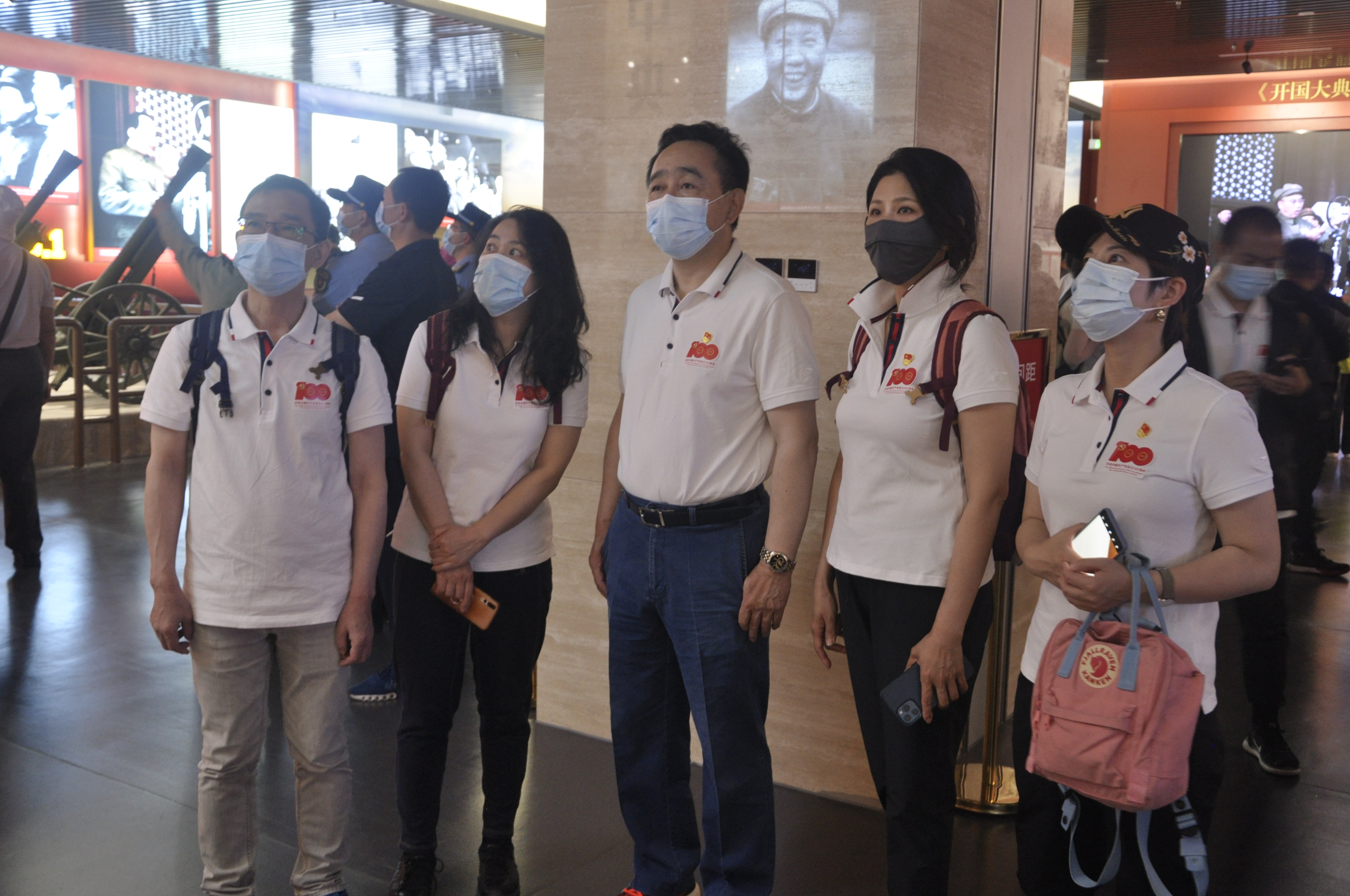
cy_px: 433
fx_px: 1311
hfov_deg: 54.5
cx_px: 708
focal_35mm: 35
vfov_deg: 37.8
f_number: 3.8
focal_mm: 22
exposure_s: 1/15
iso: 800
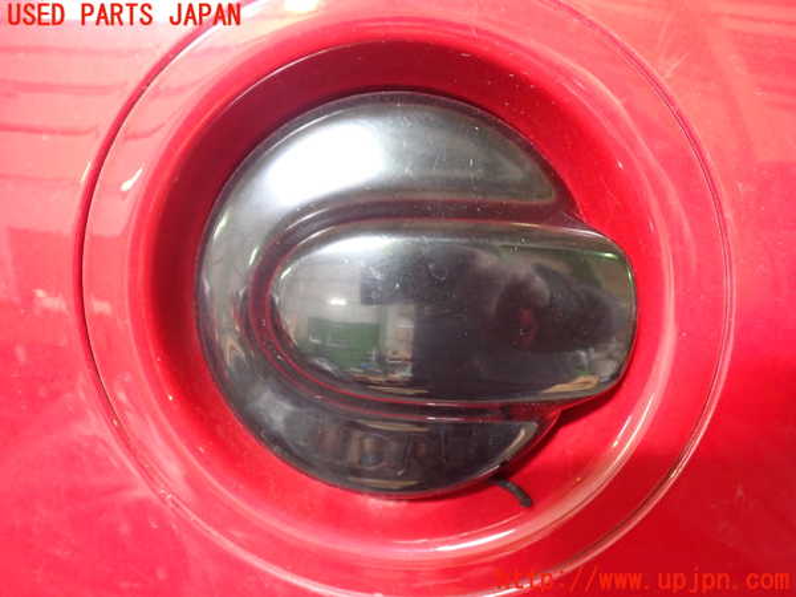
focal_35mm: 30
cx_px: 398
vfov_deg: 46.8
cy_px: 298
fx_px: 690
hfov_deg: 60.0
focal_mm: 5.4
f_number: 2.3
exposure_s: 1/30
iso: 640
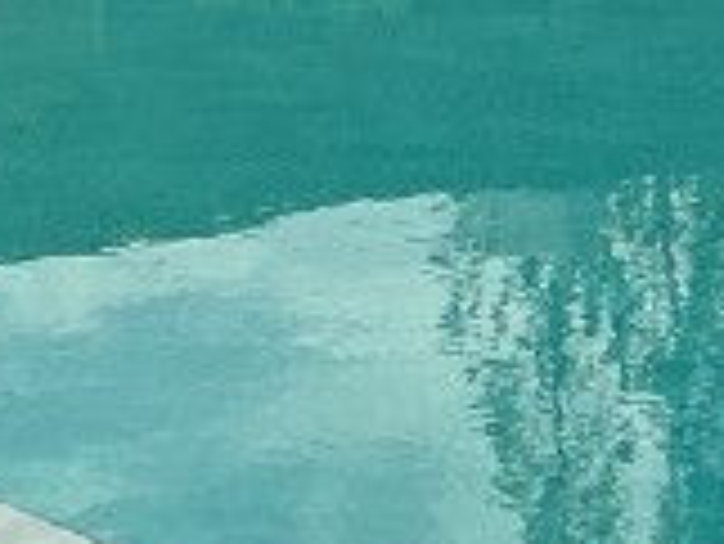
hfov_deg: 10.6
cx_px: 872
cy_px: -540
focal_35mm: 184
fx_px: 3851
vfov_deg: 7.7
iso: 25
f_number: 1.8
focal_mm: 3
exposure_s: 1/4785
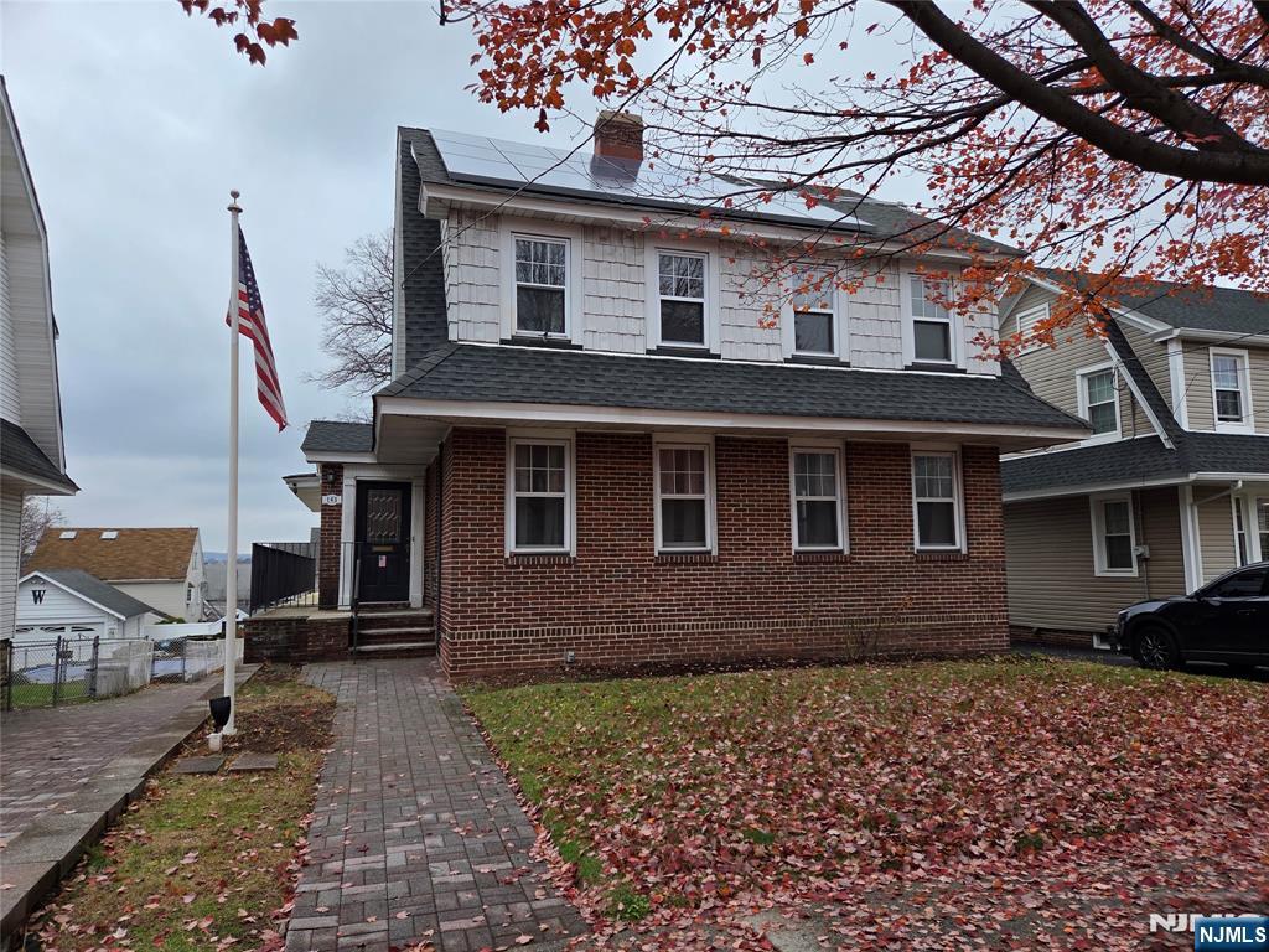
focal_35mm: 23
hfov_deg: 73.9
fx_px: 843
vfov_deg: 58.9
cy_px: 476
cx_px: 634
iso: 80
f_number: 1.8
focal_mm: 5.4
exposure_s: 1/850
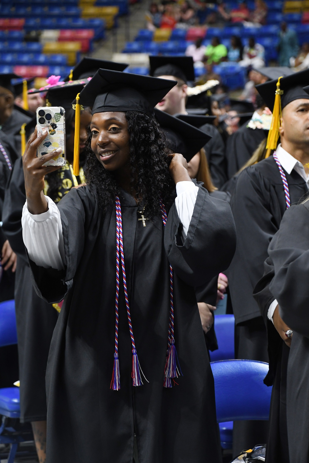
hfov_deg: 10.2
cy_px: 232
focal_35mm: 135
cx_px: 154
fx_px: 1738
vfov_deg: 15.2
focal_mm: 90
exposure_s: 1/80
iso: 1250
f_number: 5.3
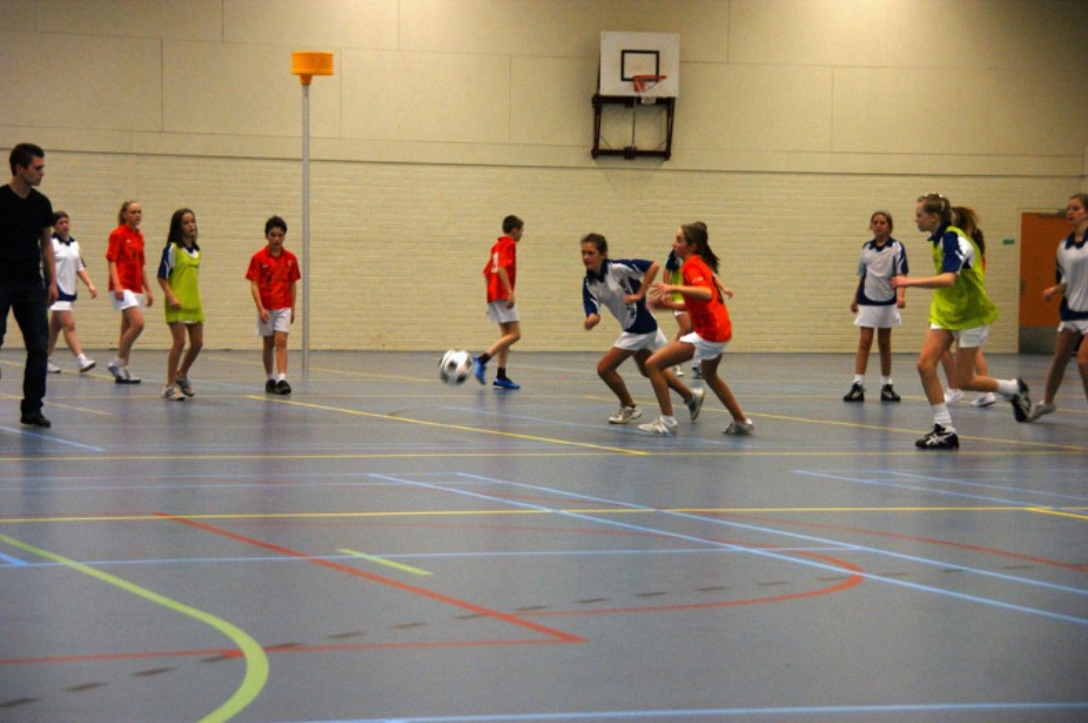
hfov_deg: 19.5
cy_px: 362
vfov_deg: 13.0
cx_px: 544
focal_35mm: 105
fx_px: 3170
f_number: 5.6
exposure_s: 1/100
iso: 800
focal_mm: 70
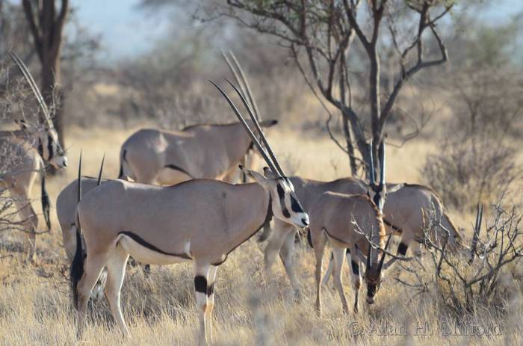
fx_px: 8695
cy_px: 173
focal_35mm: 600
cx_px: 262
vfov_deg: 2.3
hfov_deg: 3.4
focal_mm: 400
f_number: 5.6
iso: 250
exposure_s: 1/400
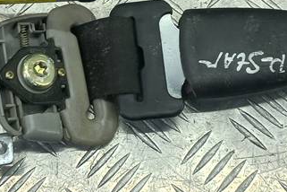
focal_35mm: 83
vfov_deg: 16.0
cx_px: 105
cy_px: -13
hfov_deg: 24.4
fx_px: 662
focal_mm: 4.6
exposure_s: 1/50
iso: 50
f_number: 1.8
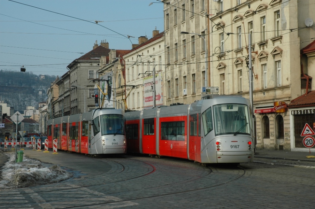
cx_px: 158
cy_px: 104
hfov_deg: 27.0
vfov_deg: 18.2
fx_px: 656
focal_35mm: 75
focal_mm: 50
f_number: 9
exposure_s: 1/320
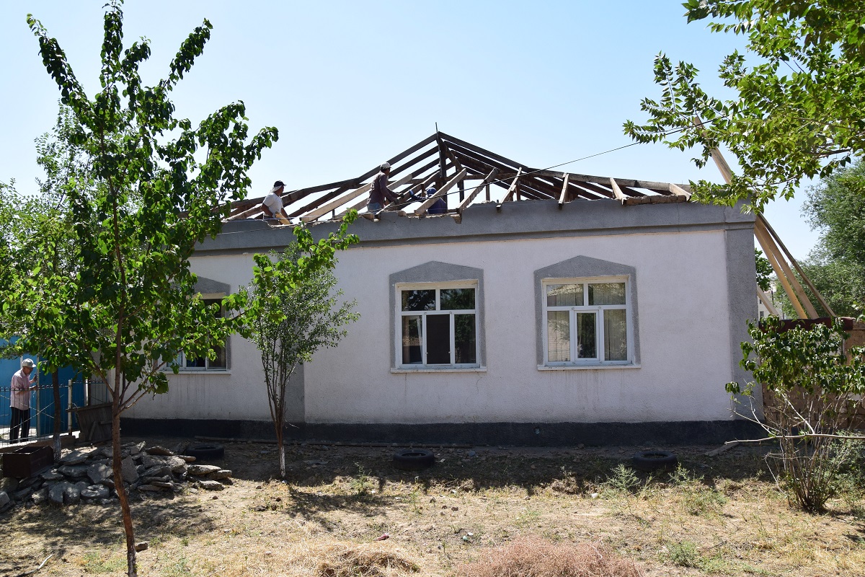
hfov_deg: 67.4
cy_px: 288
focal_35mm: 27
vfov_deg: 47.9
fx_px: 649
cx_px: 432
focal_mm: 18
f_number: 11
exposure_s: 1/400
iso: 400
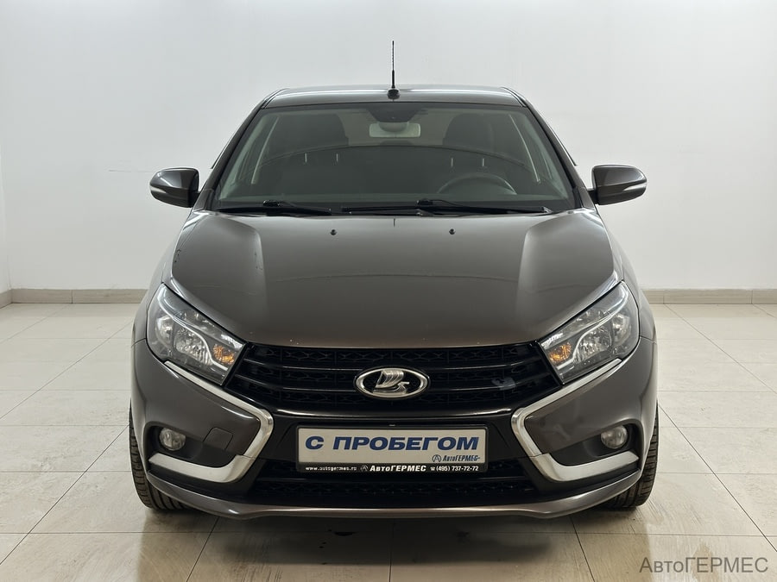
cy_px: 291
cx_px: 388
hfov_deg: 39.7
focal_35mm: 48
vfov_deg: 30.3
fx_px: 1077
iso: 64
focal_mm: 6.86
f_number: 1.78
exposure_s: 1/100
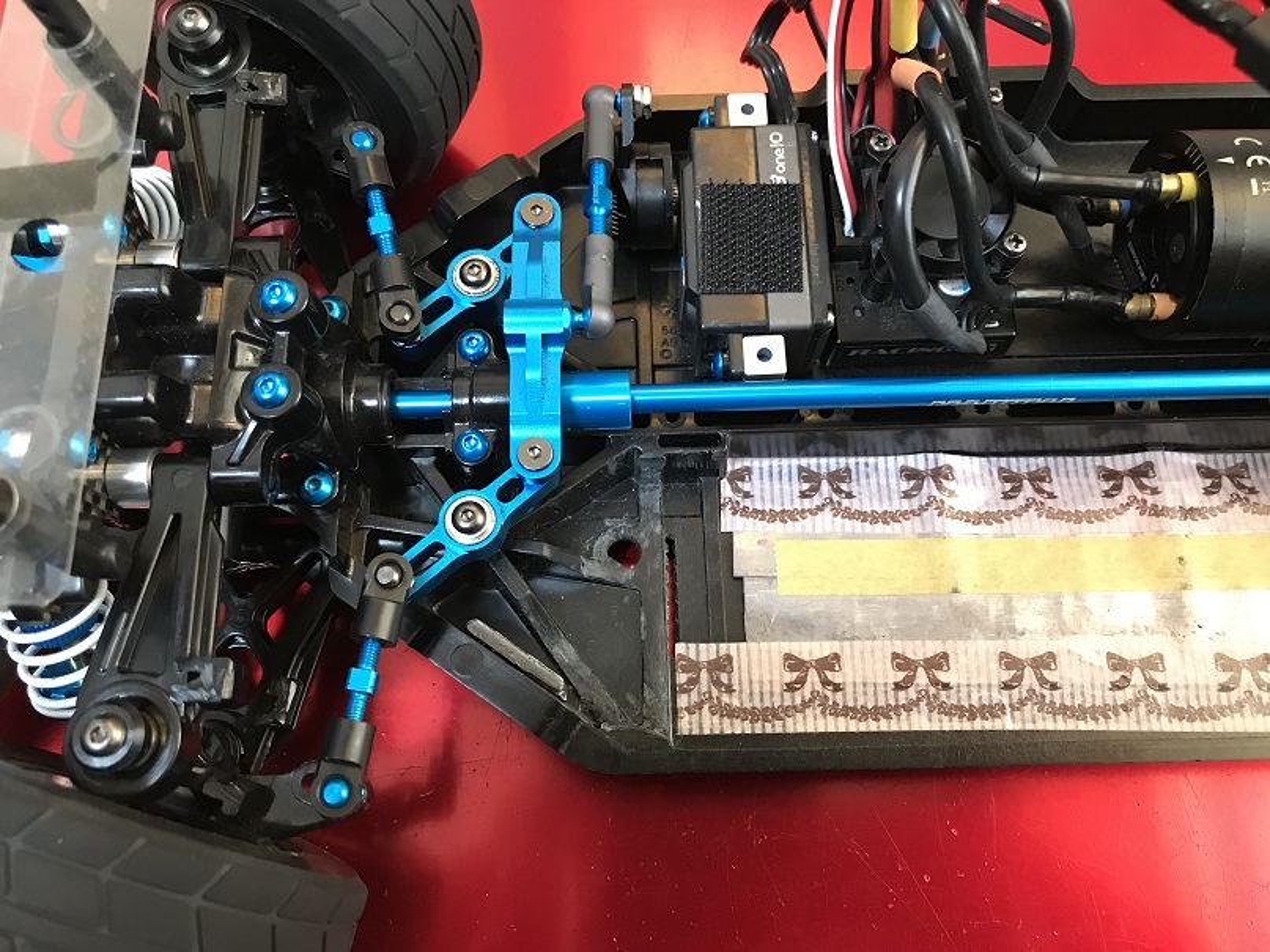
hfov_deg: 63.5
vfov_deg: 49.7
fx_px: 1027
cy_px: 476
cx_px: 635
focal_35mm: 28
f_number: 1.8
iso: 100
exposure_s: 1/11
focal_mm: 3.99
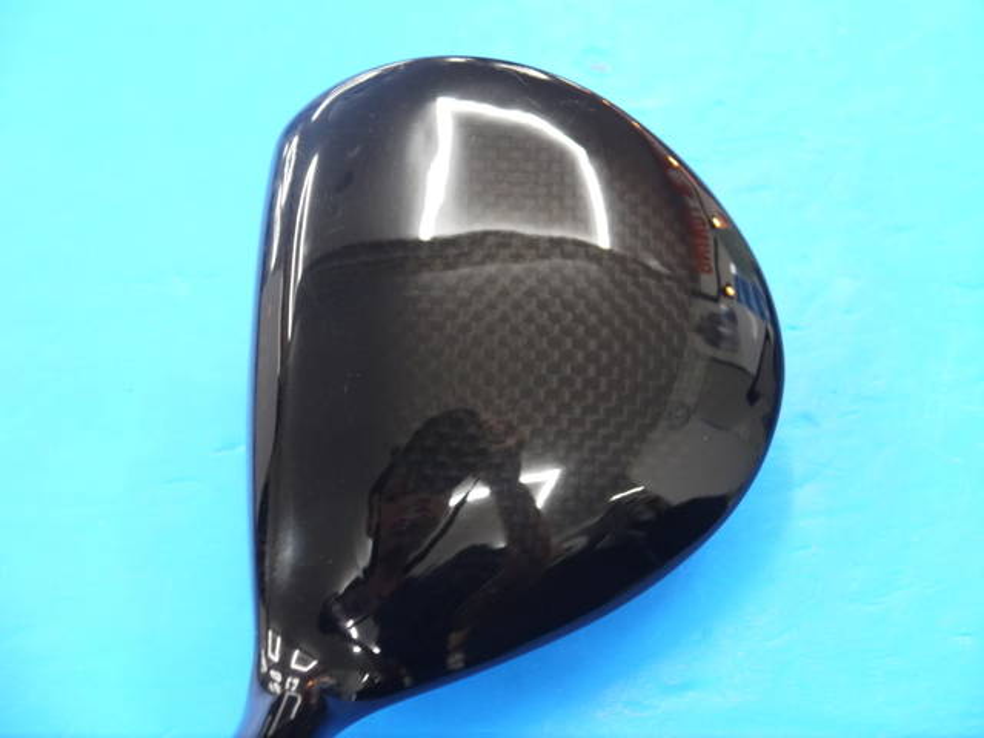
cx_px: 492
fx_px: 2388
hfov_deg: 23.3
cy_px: 369
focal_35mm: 84
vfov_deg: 17.6
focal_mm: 42
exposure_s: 1/40
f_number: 5.6
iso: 800
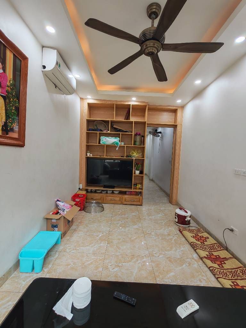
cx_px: 123
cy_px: 164
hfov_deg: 78.1
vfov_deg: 94.5
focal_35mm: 16
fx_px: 152
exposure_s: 1/50
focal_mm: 1.96
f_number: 2.2
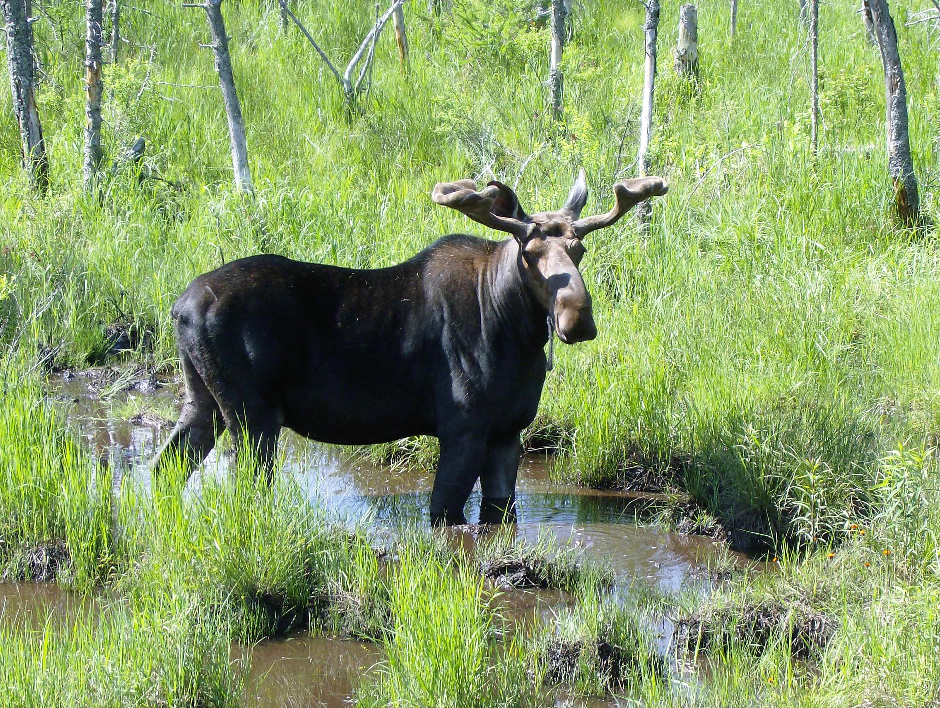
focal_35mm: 108
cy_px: 354
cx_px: 470
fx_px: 2936
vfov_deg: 13.7
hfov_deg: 18.2
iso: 100
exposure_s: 1/210
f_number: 4.8
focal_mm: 18
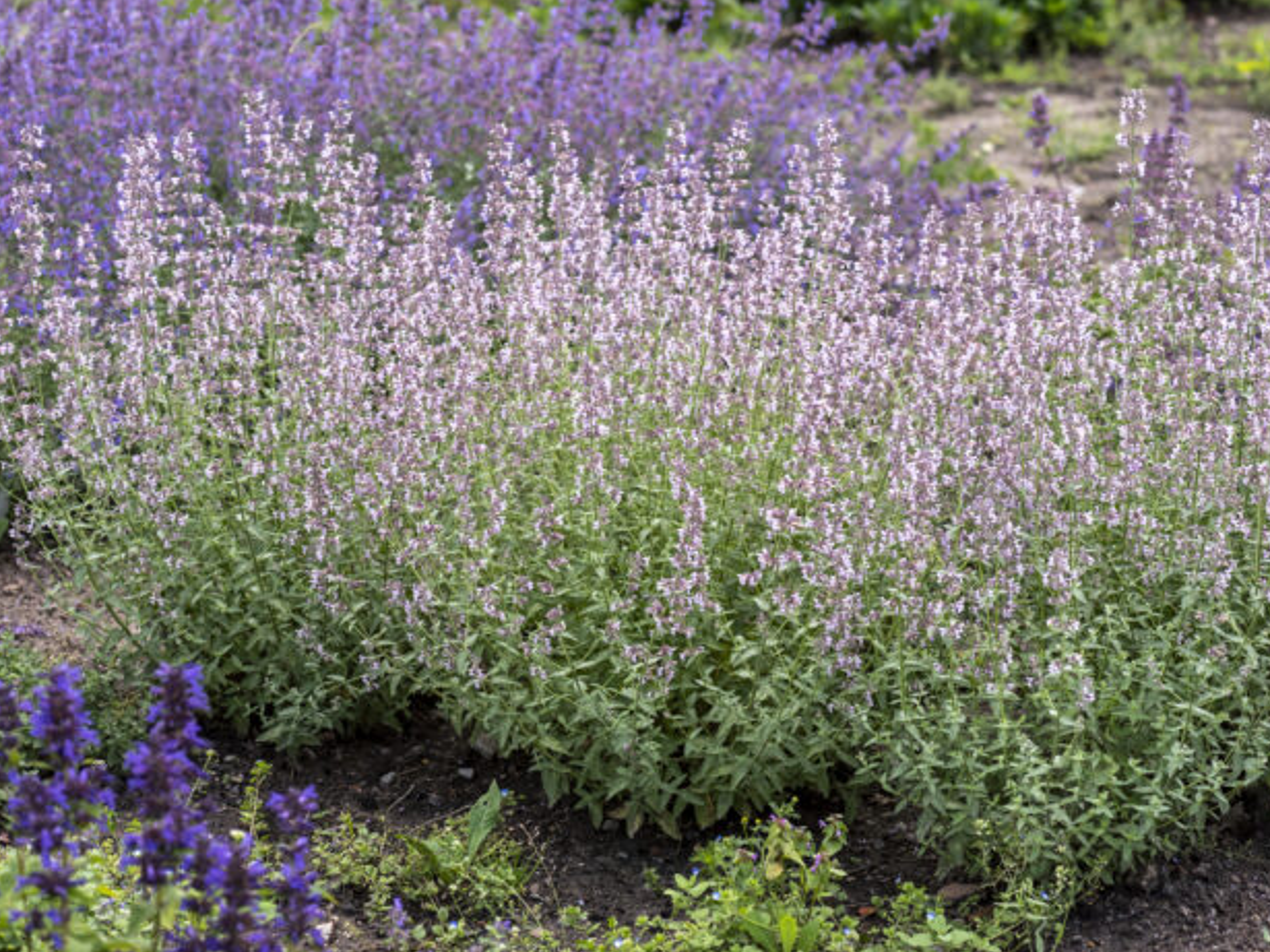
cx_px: 681
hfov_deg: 17.1
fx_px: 4218
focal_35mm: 115
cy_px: 478
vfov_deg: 12.9
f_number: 5.6
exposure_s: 1/2000
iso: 800
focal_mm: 105
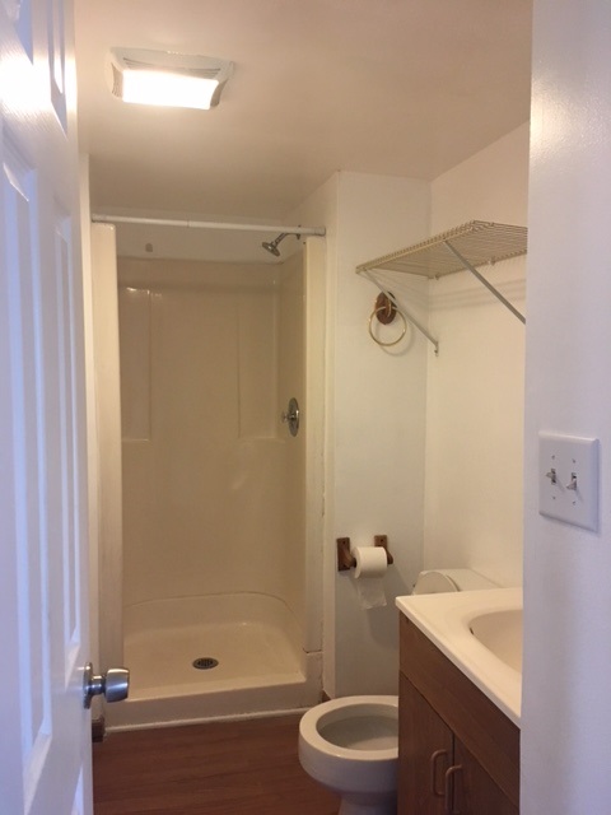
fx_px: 682
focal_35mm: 29
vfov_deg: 61.7
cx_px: 306
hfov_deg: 48.2
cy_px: 408
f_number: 2.2
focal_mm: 4.15
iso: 160
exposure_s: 1/30
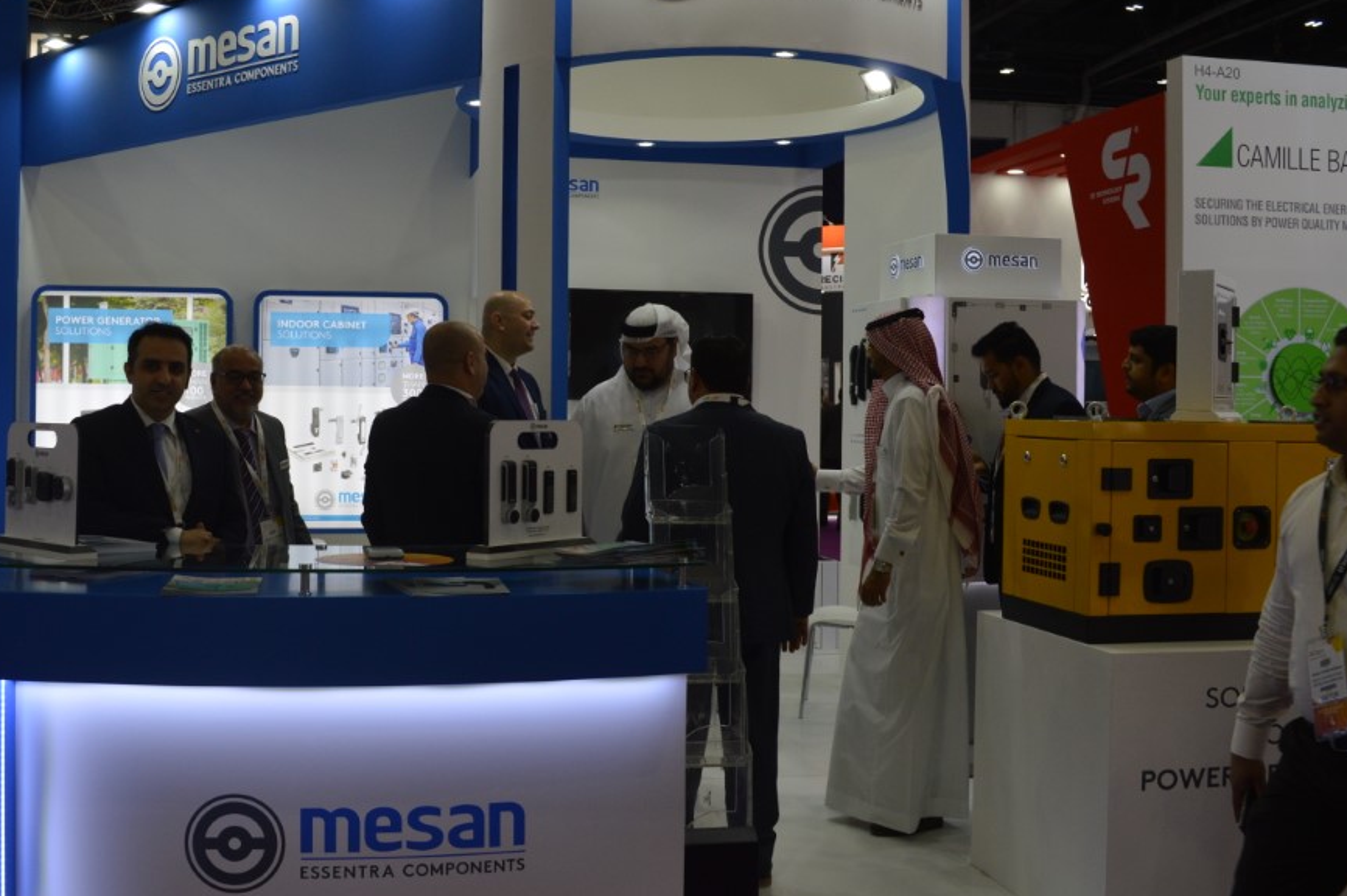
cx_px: 527
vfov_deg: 33.3
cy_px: 387
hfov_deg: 48.1
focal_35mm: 40
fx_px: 1495
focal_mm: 20
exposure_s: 1/125
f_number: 5.6
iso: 360
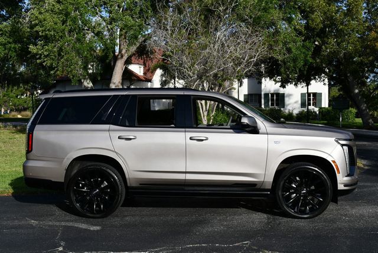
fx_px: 504
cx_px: 189
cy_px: 126
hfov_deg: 41.1
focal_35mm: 48
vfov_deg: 28.1
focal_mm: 24
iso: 100
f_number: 8
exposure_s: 1/320
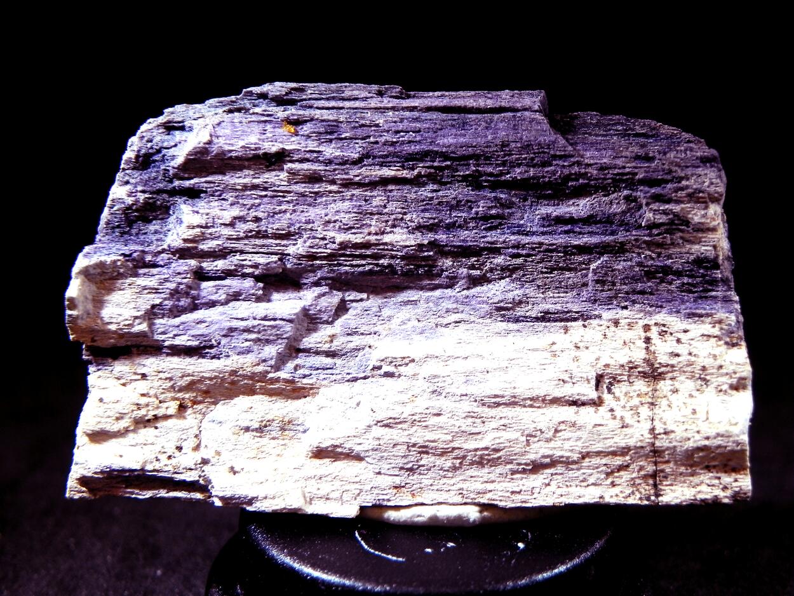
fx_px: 1721
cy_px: 298
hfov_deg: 26.0
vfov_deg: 19.6
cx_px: 397
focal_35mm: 75
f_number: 4
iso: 160
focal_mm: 13.4
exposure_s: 1/103
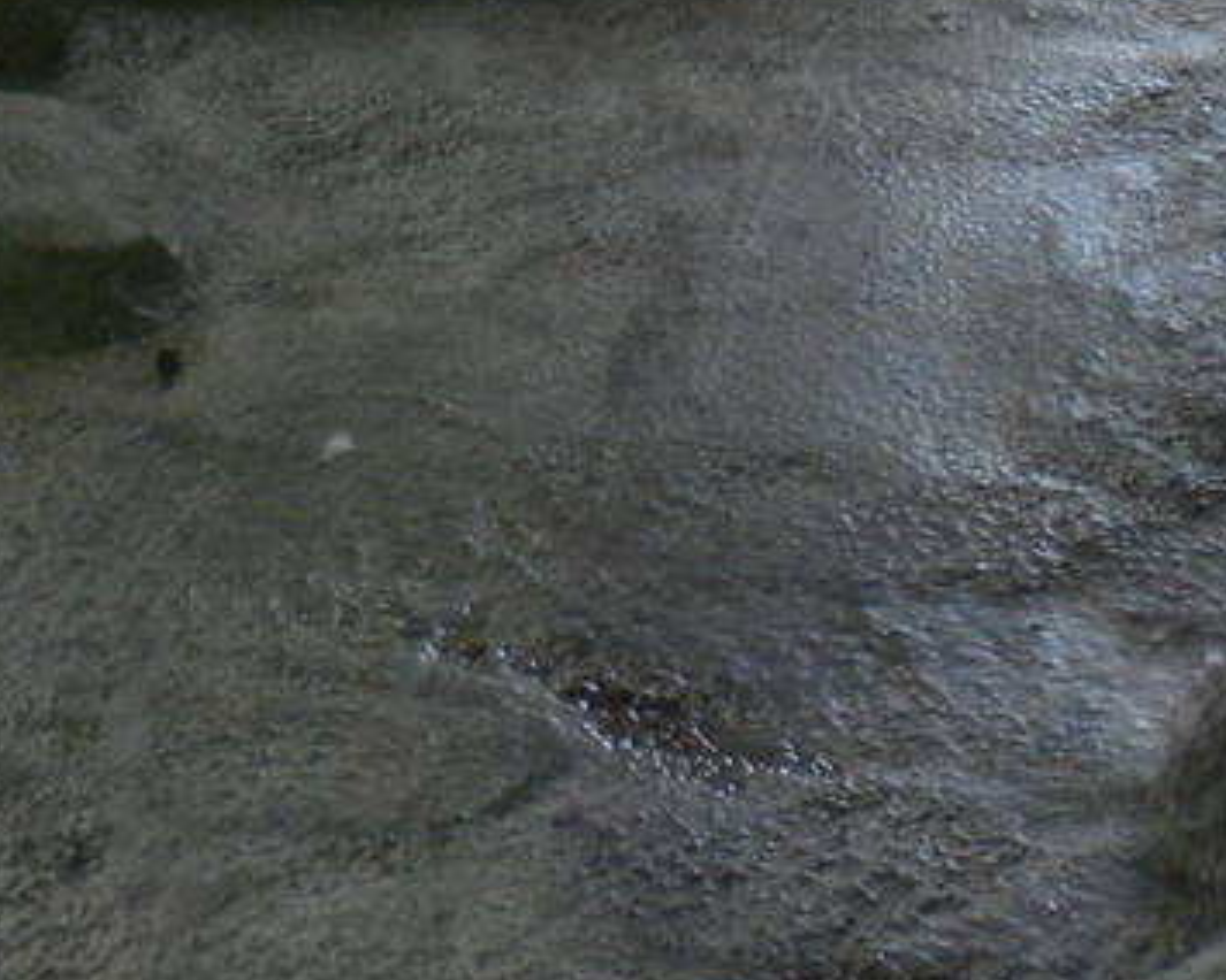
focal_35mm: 163
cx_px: 805
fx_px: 5914
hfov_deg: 11.8
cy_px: -742
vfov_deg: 9.1
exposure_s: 1/59.8
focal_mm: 6.6
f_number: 3.5
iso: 161
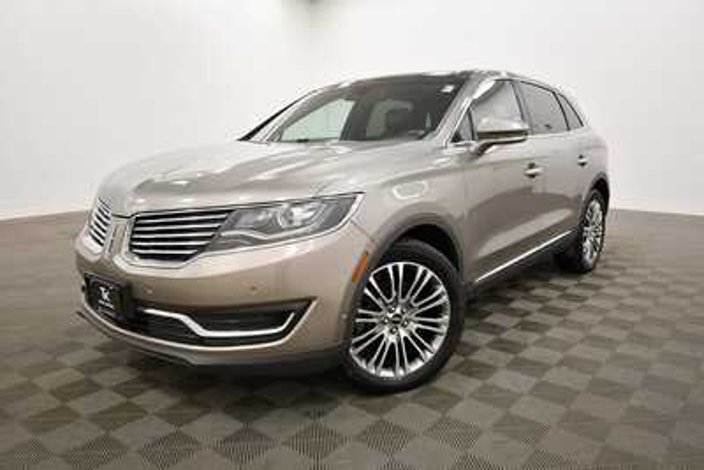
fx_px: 528
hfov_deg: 67.4
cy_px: 235
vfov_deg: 48.0
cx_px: 352
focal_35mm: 27
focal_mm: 18
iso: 900
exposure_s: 1/125
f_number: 5.6
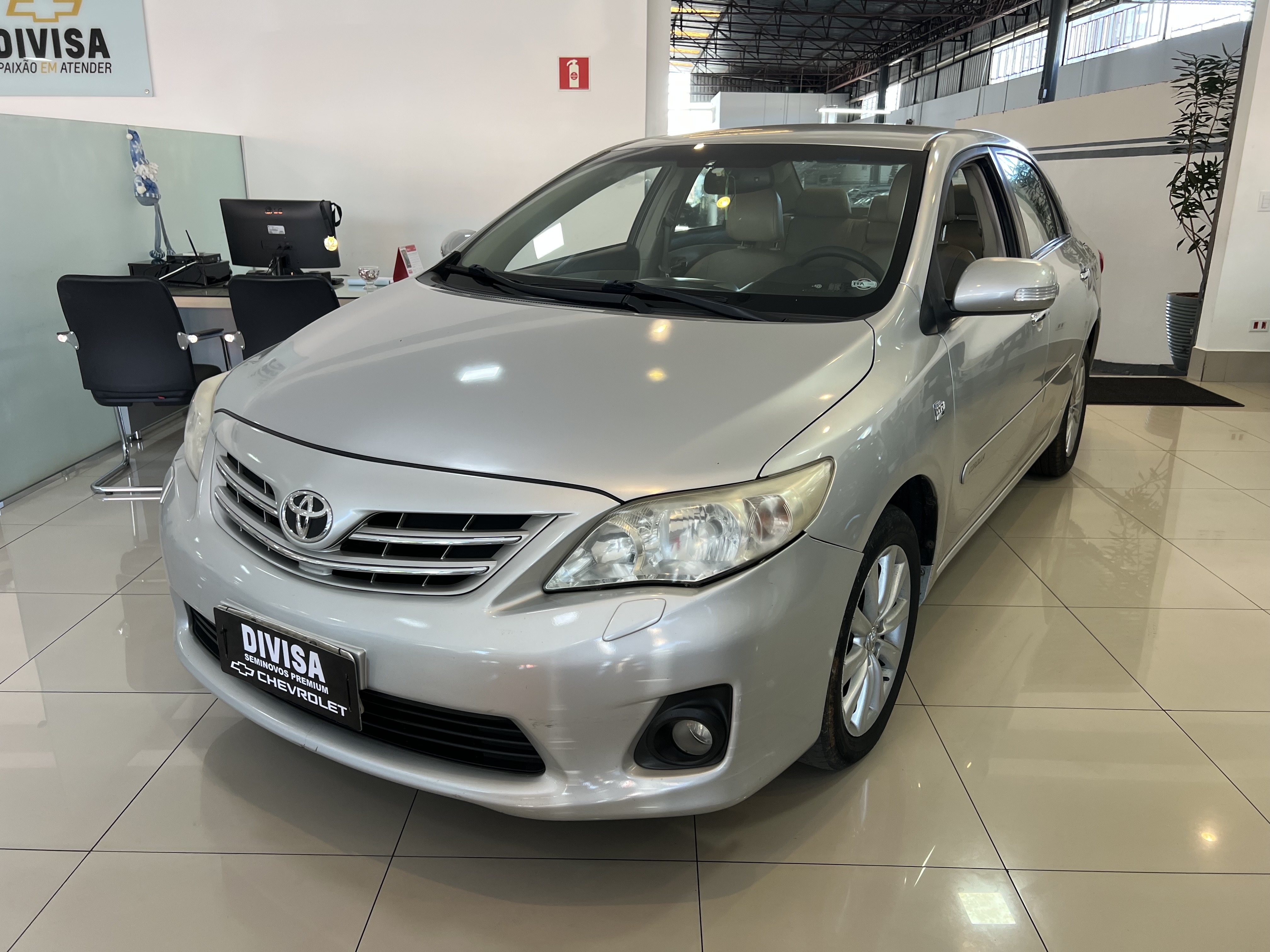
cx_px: 635
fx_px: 954
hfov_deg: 67.3
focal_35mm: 26
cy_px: 476
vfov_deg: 53.1
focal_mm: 5.7
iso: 80
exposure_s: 1/120
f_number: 1.5
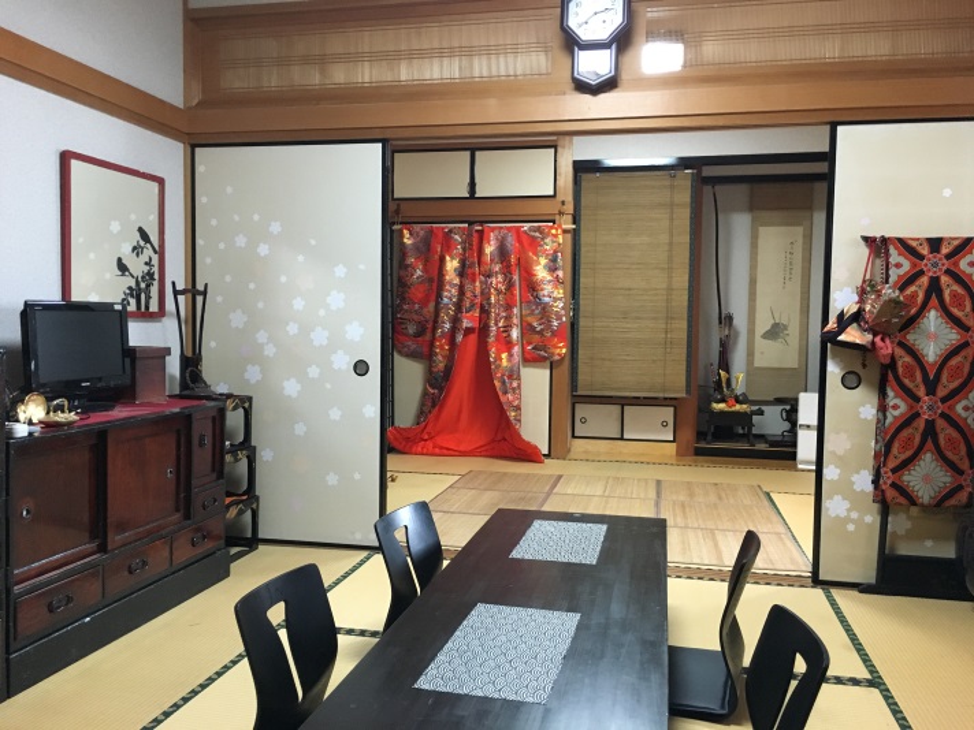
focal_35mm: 29
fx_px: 816
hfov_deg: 61.7
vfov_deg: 48.2
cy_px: 365
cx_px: 487
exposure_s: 1/20
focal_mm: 4.15
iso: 200
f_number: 2.2
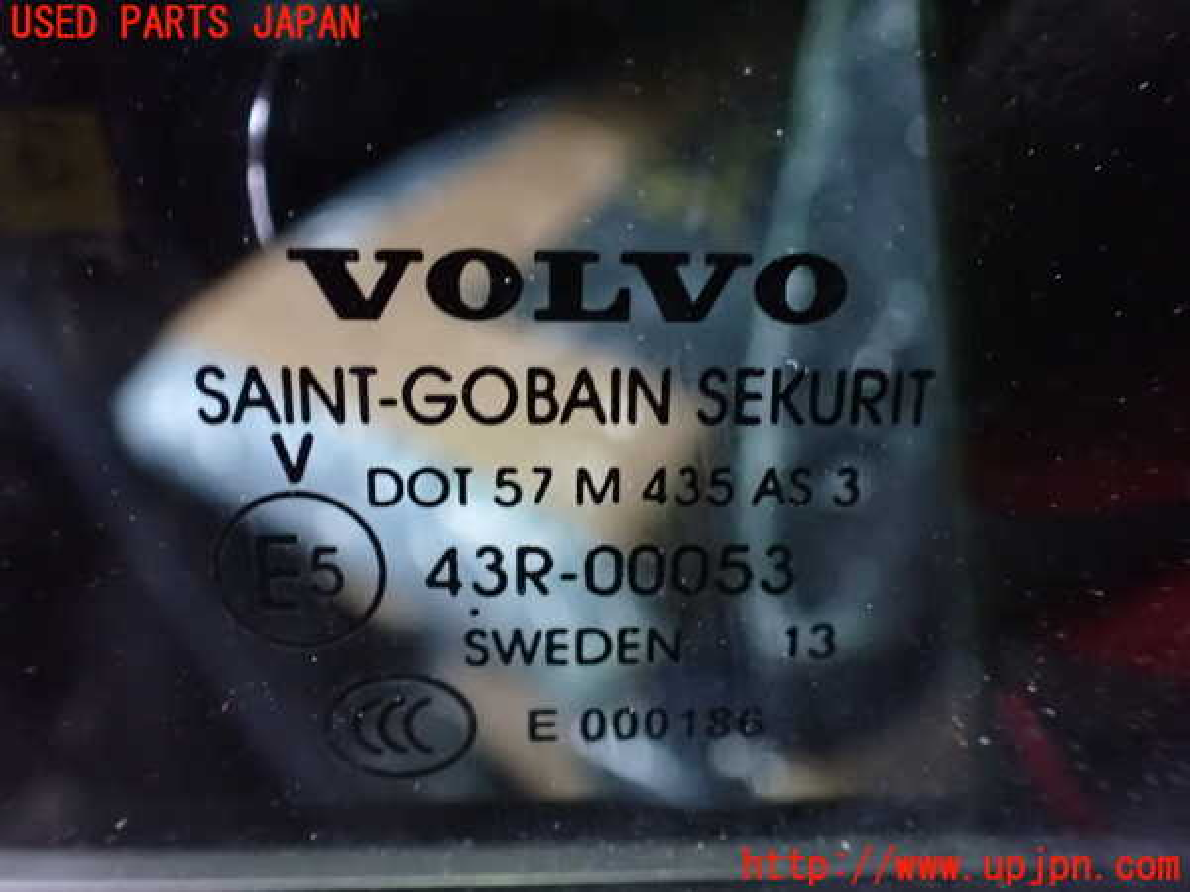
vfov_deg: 46.8
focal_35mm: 30
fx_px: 1031
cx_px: 595
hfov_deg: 60.0
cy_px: 446
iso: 1600
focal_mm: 5.4
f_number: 2.3
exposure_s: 1/30
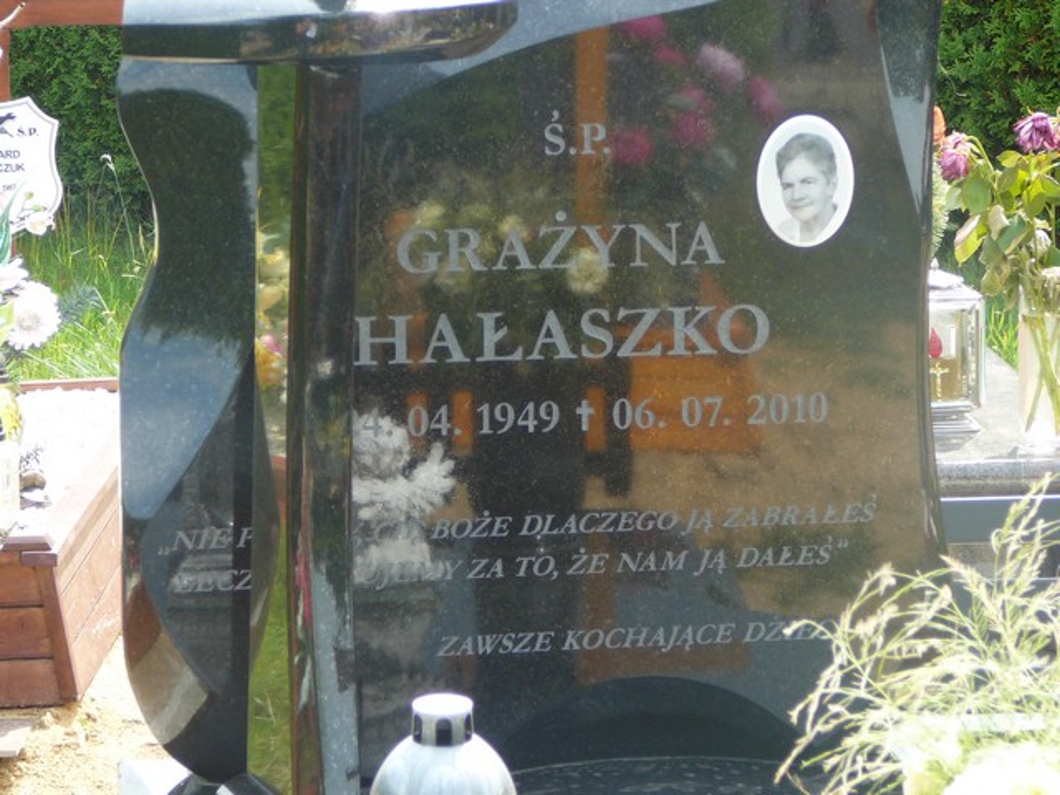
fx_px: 3215
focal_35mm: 105
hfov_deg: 18.7
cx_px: 530
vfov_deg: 14.1
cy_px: 398
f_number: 3.9
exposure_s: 1/125
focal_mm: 15.6
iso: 80
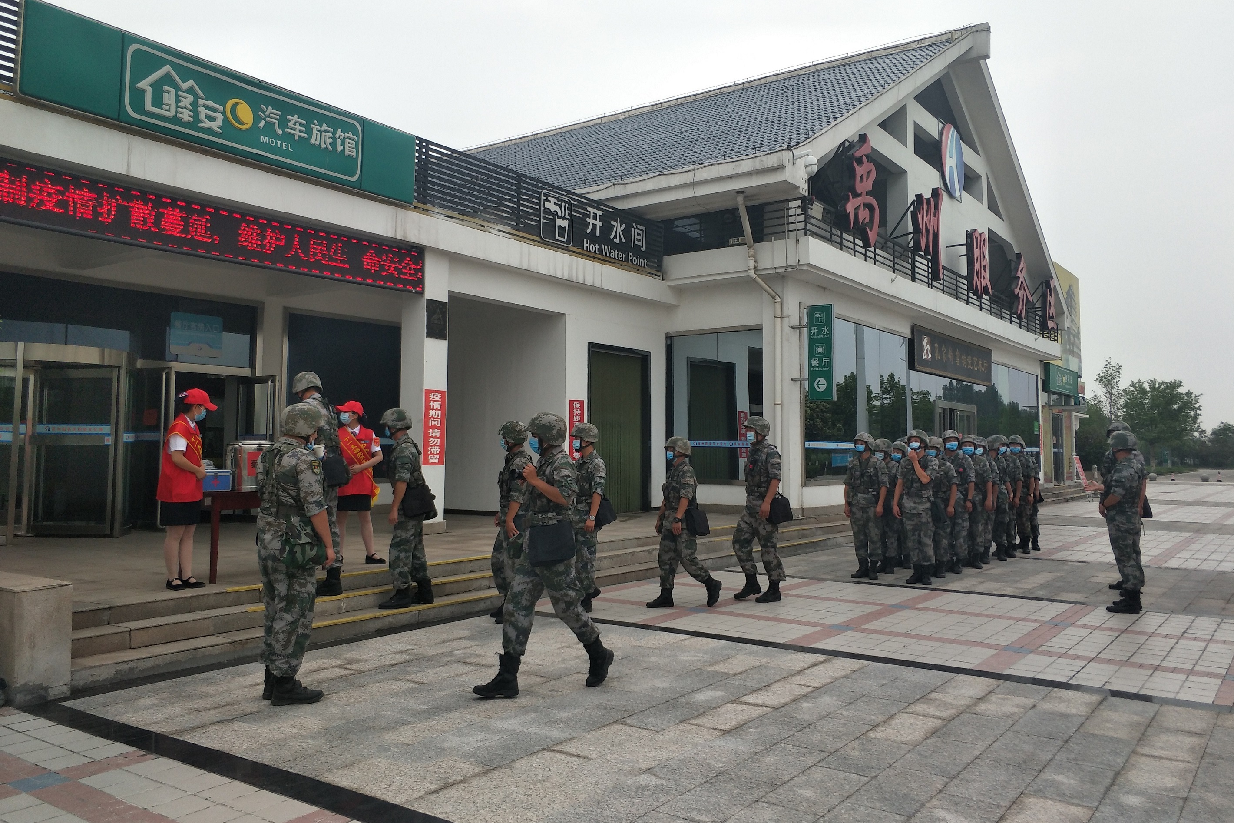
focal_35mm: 27
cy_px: 395
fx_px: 925
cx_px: 620
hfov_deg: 67.4
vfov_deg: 47.9
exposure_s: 1/544
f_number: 2
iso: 50
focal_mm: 4.42
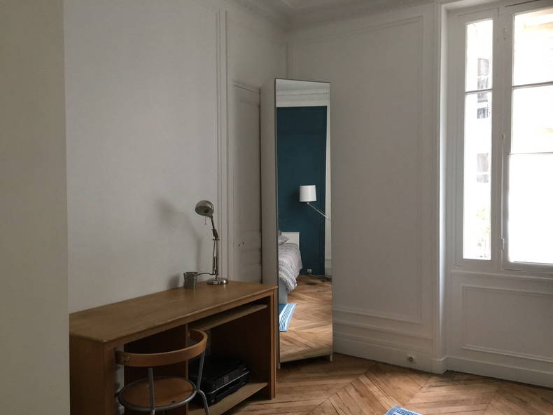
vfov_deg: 48.2
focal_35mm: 29
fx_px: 463
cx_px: 276
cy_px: 208
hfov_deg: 61.7
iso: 200
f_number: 2.2
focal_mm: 4.15
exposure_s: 1/25
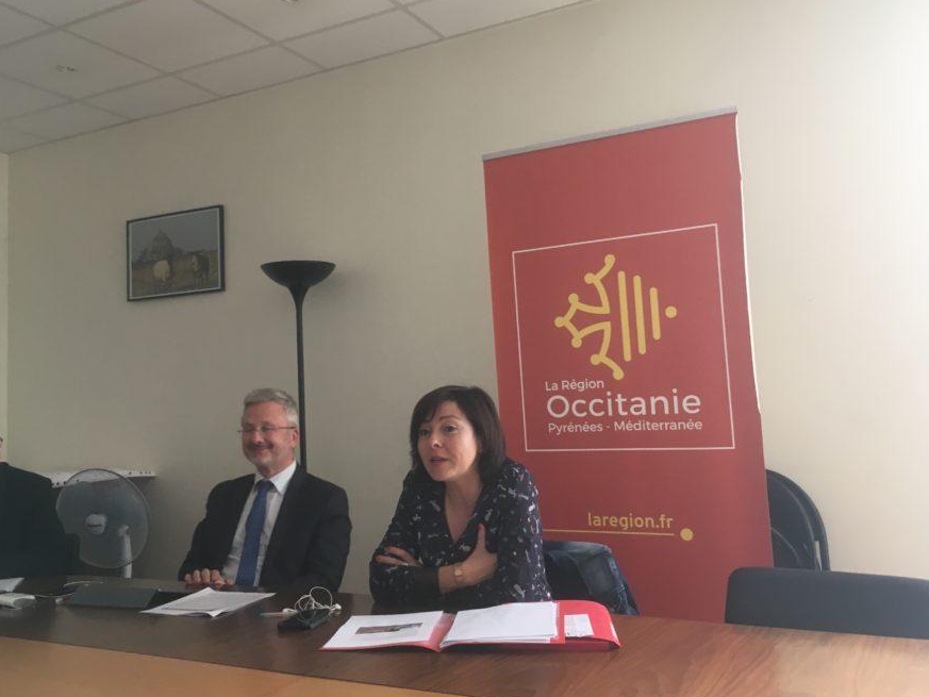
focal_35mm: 34
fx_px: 913
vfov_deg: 41.8
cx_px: 398
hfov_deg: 53.8
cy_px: 329
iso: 100
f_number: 2.2
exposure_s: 1/33
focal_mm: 4.15
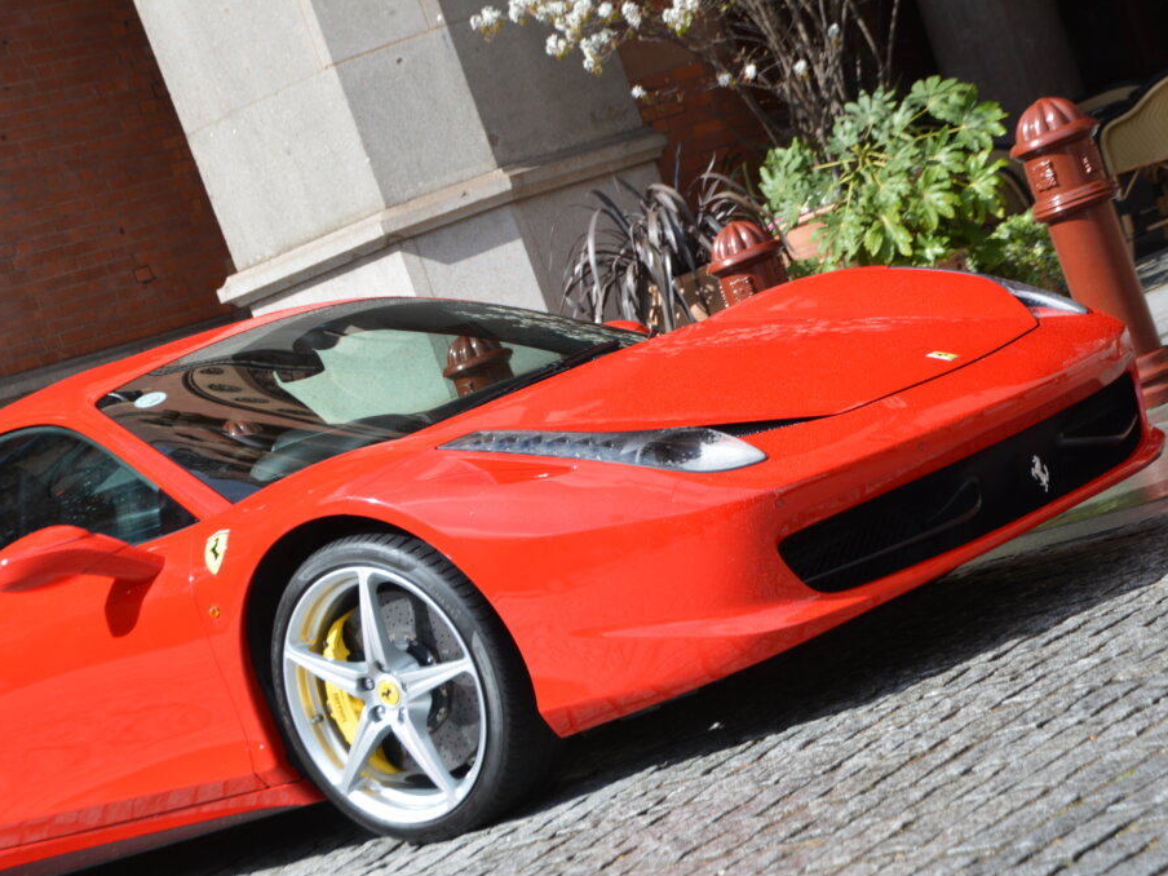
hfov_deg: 20.0
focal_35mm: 98
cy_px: 437
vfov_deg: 15.1
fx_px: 3307
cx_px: 581
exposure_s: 1/250
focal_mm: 60
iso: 100
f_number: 8
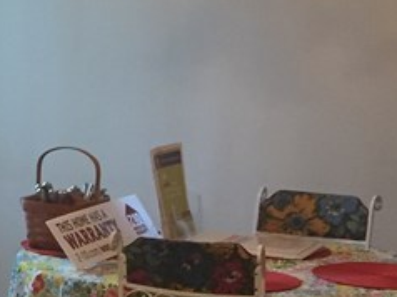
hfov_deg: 15.7
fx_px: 1432
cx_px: 123
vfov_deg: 11.6
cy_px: 369
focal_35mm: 125
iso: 200
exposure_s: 1/30
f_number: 2.2
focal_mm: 4.15
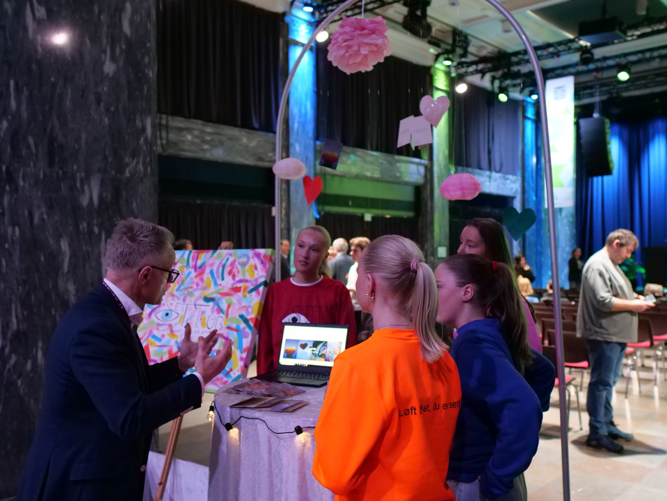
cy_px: 250
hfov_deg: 56.8
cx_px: 334
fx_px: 617
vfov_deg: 44.2
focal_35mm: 32
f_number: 1.8
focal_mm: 16
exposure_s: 1/200
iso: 3200
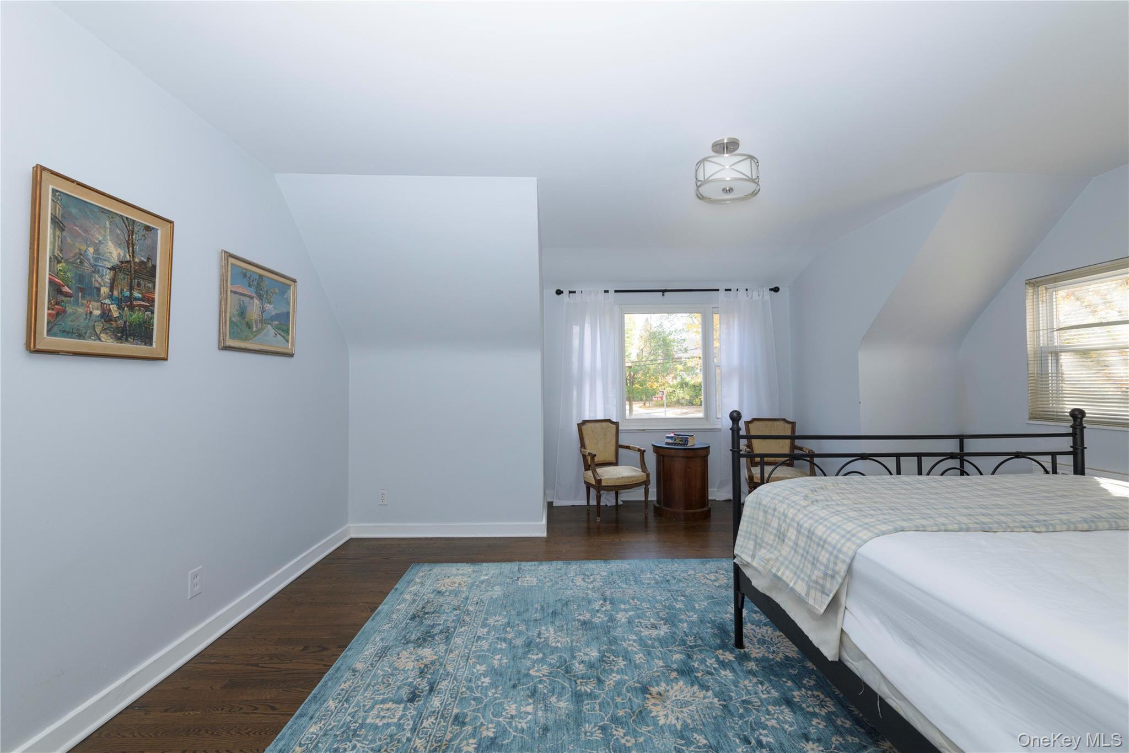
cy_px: 376
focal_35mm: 15
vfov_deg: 77.3
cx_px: 564
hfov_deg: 100.4
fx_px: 470
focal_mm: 15
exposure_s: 1/60
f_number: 7.1
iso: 250
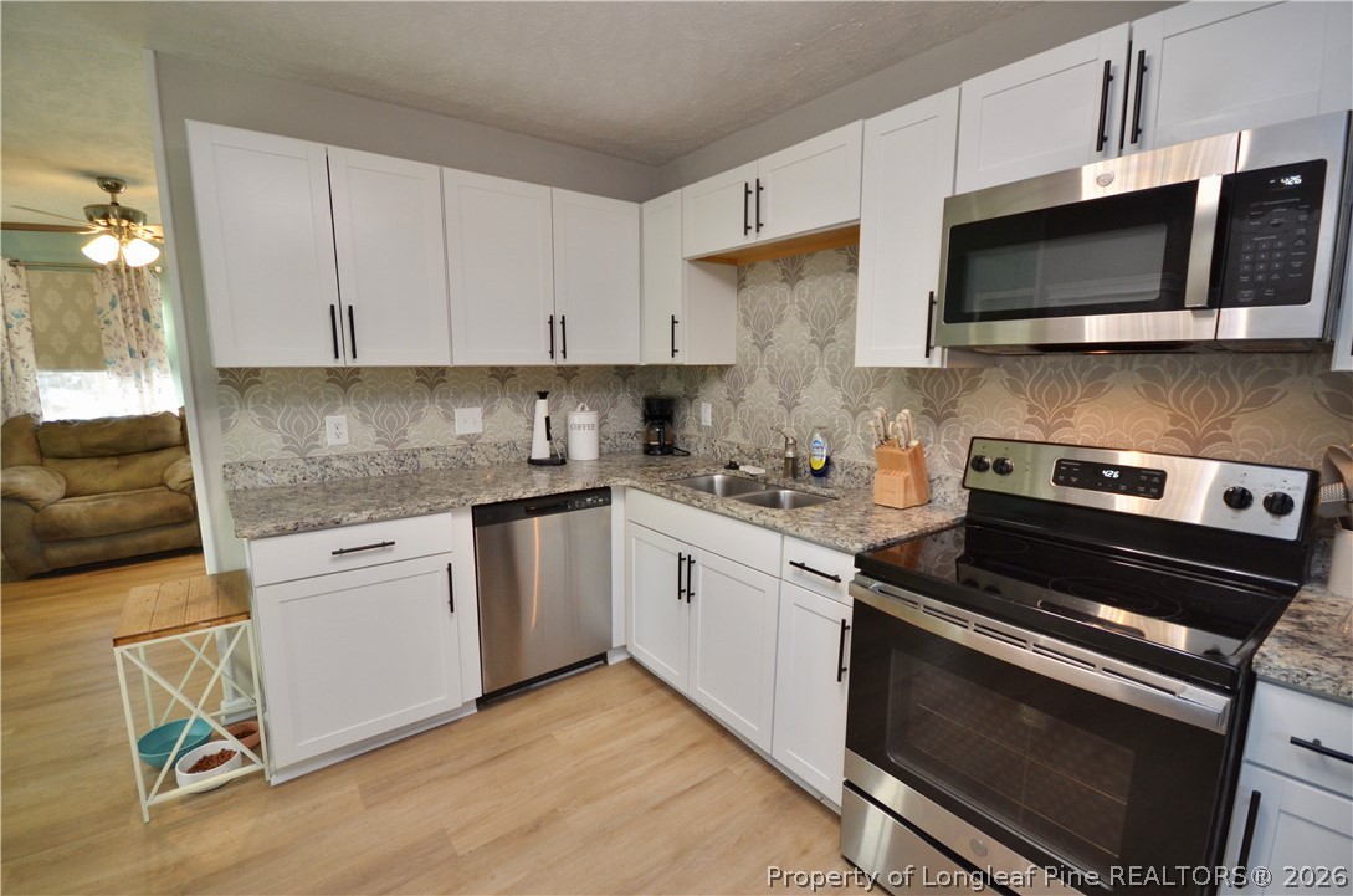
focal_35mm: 15
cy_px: 448
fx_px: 563
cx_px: 676
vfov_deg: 77.1
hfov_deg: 100.5
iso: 720
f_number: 4
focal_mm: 10
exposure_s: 1/60
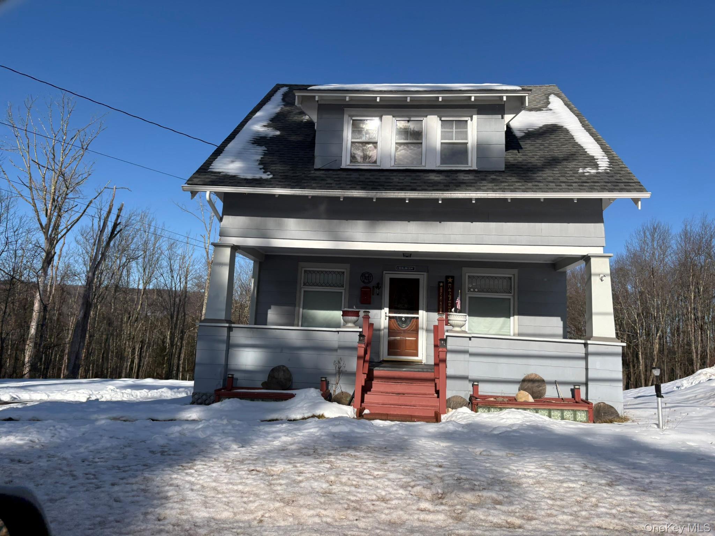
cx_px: 358
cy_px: 268
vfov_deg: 53.1
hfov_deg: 67.3
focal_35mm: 26
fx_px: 537
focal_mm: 5.96
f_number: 1.6
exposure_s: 1/5348
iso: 50
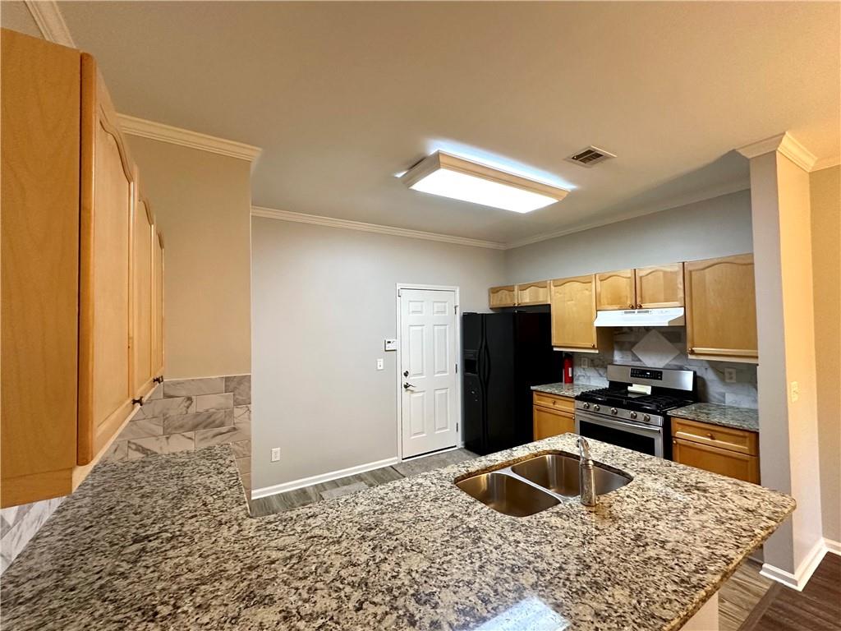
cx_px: 420
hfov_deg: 102.1
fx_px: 340
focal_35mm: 14
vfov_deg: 85.7
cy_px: 316
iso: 400
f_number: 2.2
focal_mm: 2.22
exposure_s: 1/60
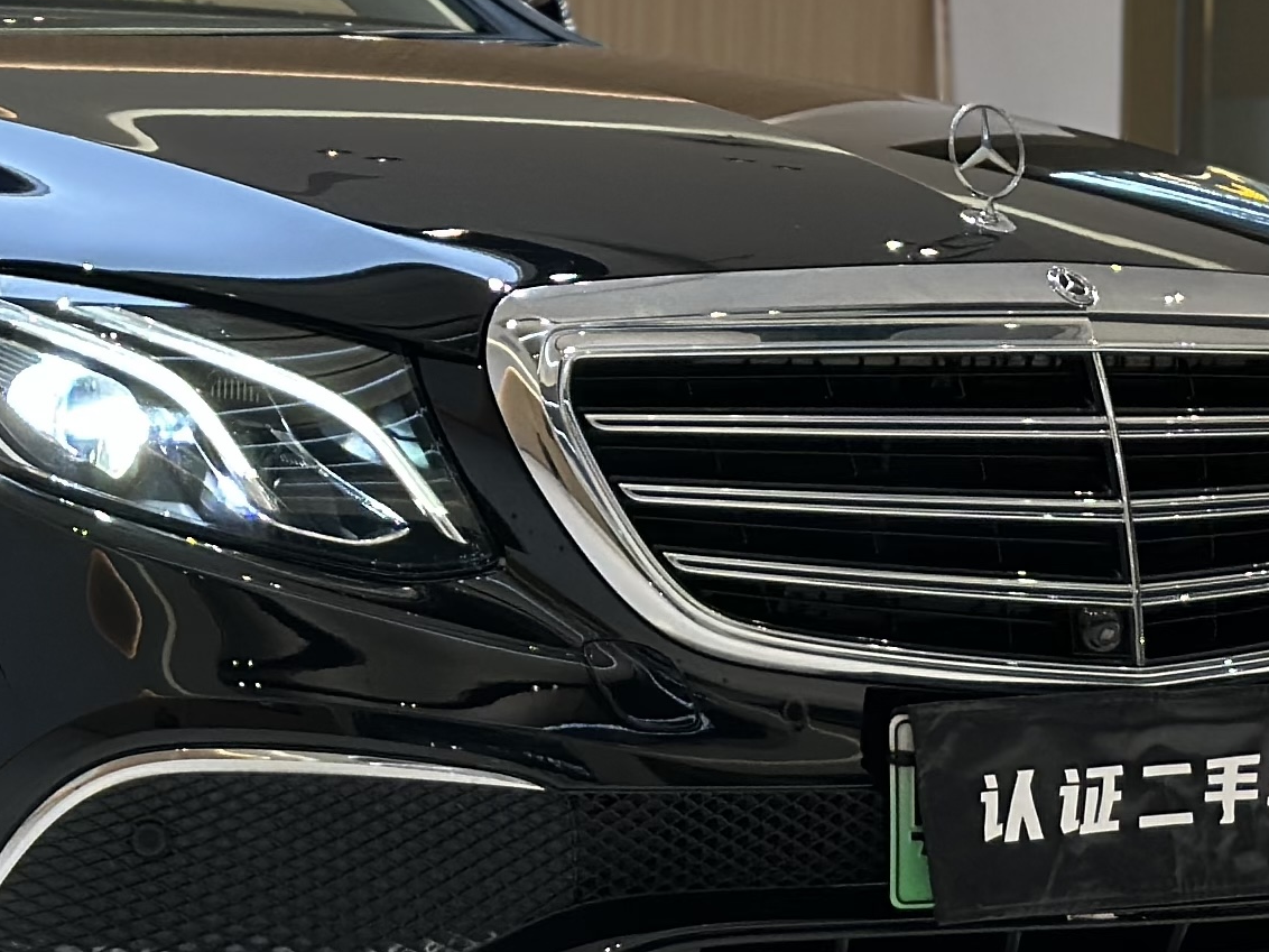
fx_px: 6269
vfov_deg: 8.7
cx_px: -132
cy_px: 373
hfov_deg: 11.4
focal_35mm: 171
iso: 64
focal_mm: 6.86
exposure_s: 1/100
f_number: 1.78
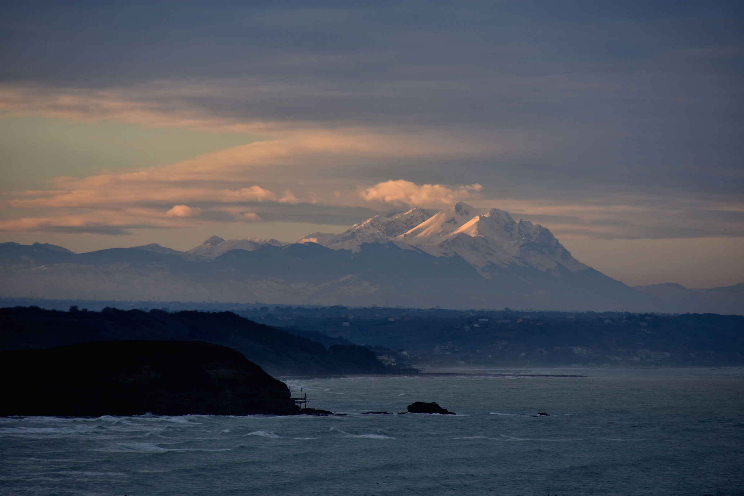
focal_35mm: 300
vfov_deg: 4.6
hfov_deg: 6.9
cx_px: 372
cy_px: 248
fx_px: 6200
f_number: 8
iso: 100
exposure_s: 1/400
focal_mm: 200
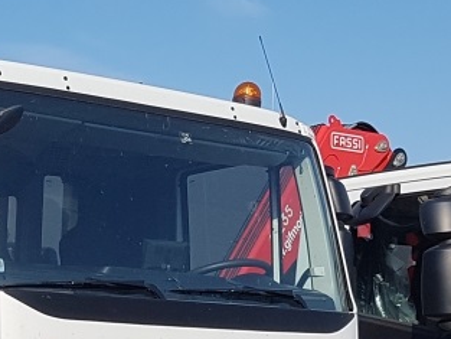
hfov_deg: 22.5
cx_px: 49
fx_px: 1108
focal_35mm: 85
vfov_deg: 16.5
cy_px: 431
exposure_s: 1/2872
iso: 50
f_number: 1.7
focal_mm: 4.2
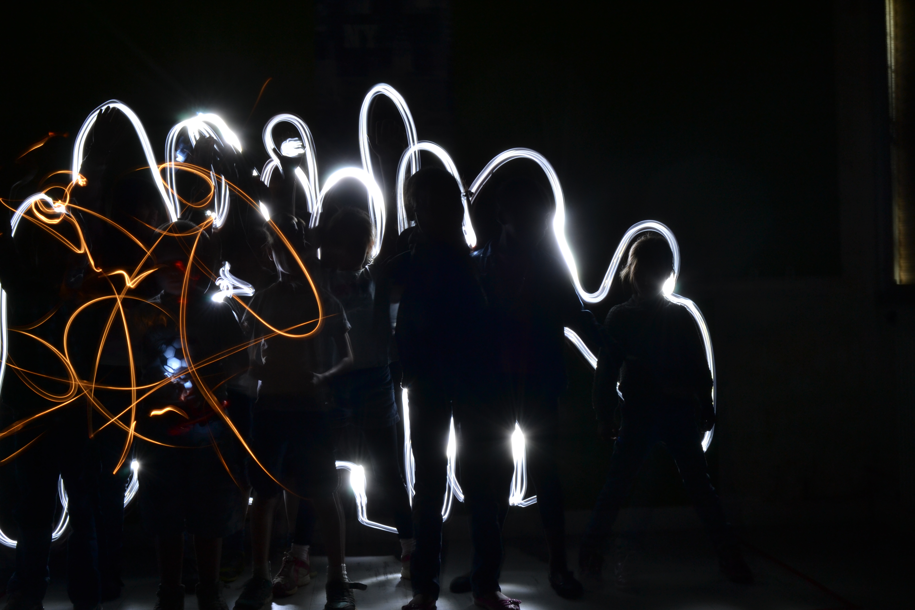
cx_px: 458
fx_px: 1067
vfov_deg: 31.9
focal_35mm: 42
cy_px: 305
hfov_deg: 46.4
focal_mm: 28
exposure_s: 25
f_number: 16
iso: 100
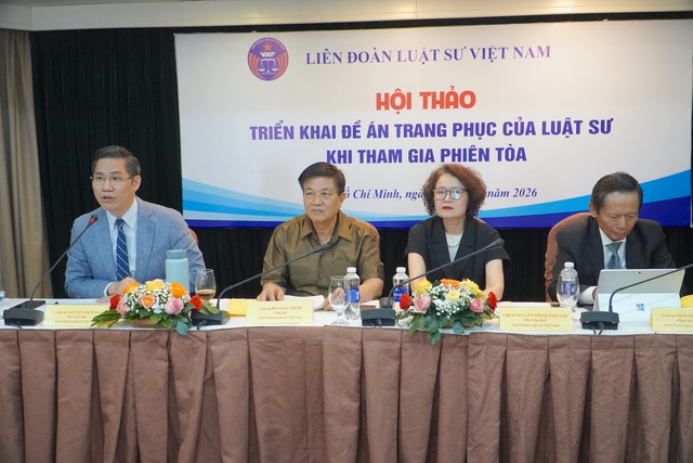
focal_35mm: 34
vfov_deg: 38.4
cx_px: 346
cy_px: 232
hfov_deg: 55.1
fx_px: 664
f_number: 4
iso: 3200
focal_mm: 23
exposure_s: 1/160
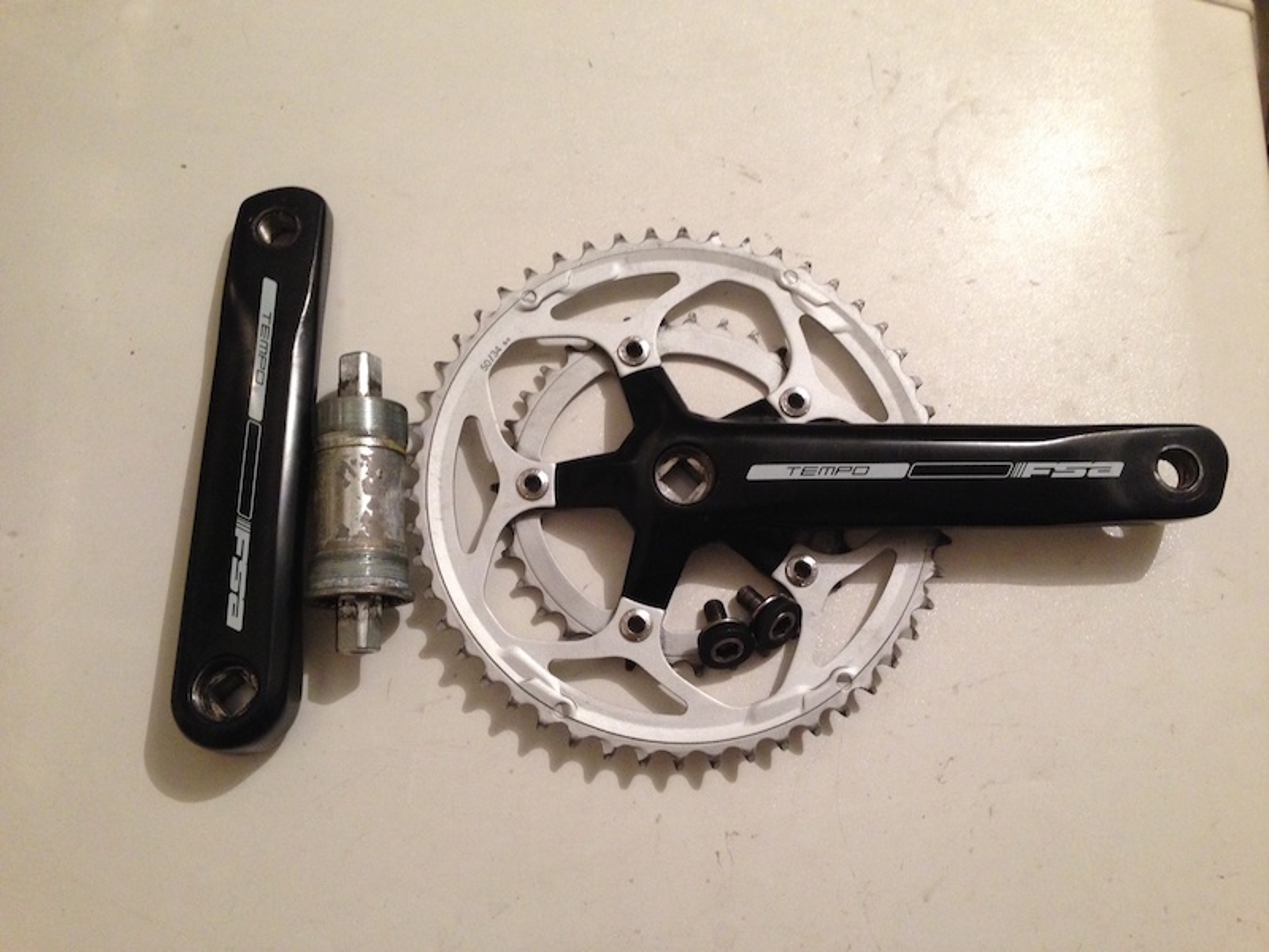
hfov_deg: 55.4
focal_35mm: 33
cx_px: 634
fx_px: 1210
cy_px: 476
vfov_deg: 42.9
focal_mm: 4.12
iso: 320
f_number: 2.4
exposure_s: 1/20
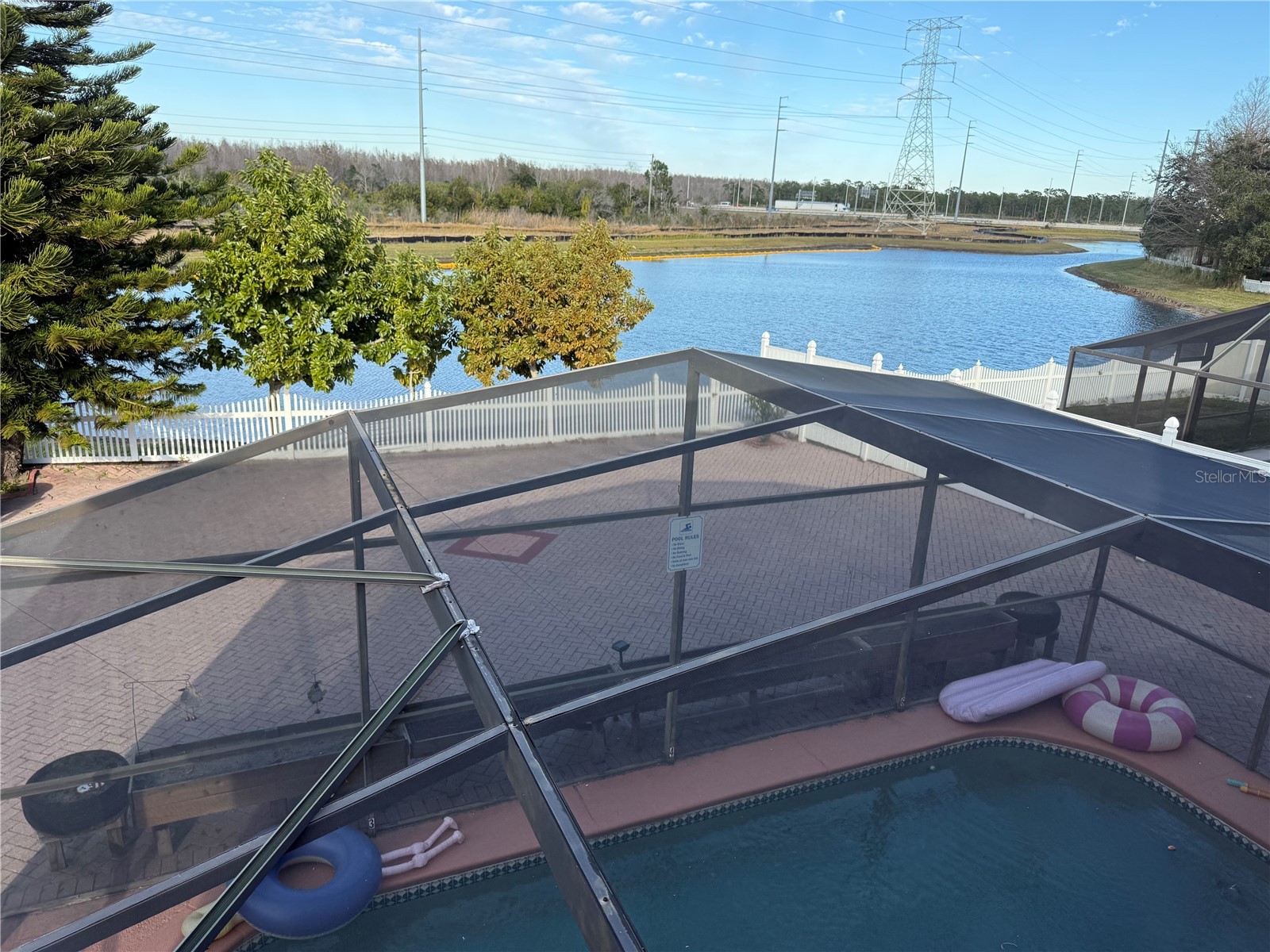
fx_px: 881
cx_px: 635
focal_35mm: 24
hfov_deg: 71.6
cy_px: 476
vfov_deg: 56.8
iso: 100
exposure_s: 1/1770
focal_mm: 6.76
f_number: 1.78
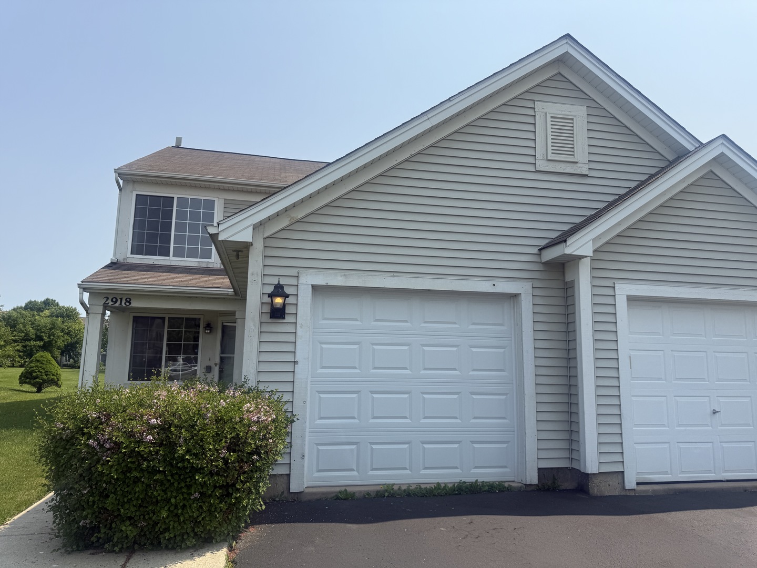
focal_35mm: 24
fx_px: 525
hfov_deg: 71.6
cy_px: 284
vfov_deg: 56.8
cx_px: 378
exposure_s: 1/5714
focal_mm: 6.76
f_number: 1.78
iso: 80
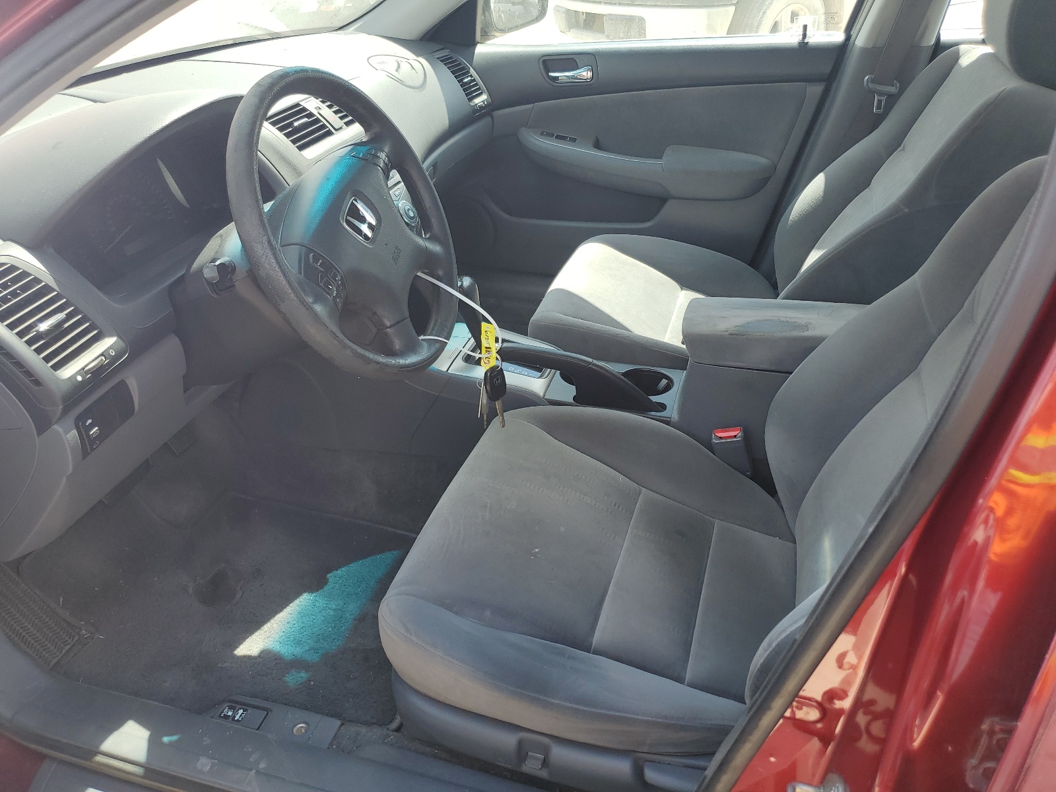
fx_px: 793
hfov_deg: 67.3
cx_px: 528
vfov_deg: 53.1
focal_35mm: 26
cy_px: 396
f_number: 1.5
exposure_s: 1/556
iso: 50
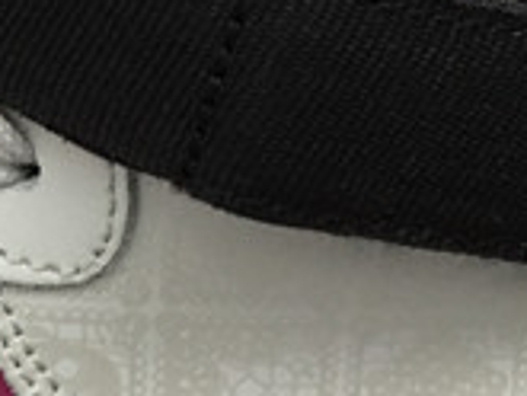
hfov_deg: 11.2
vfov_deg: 8.8
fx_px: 2575
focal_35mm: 169
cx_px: -294
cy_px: 350
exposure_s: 1/50
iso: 32
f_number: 2.4
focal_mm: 3.3
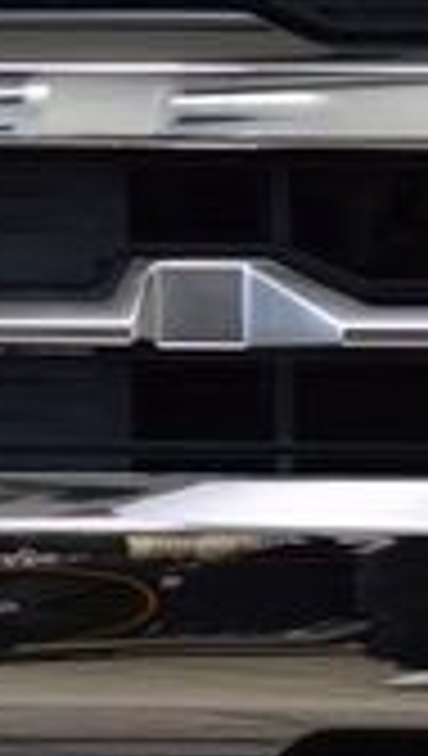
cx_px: -824
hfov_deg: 2.9
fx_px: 8400
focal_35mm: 418
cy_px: 376
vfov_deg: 5.2
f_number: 7.1
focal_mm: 70
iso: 640
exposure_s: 1/30
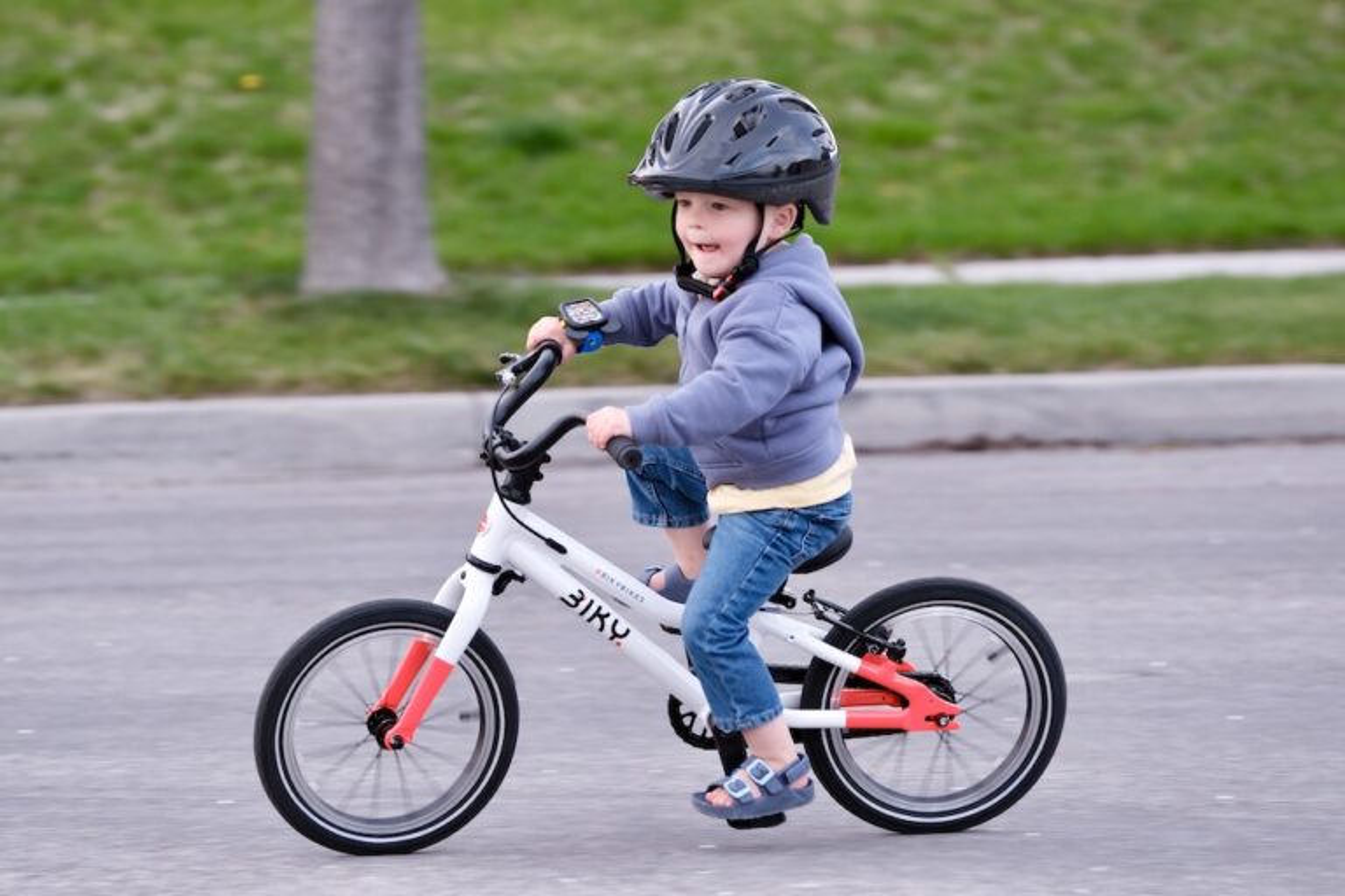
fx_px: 7845
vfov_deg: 6.5
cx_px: 672
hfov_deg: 9.8
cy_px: 448
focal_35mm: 210
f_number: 4
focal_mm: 140
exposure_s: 1/160
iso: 400
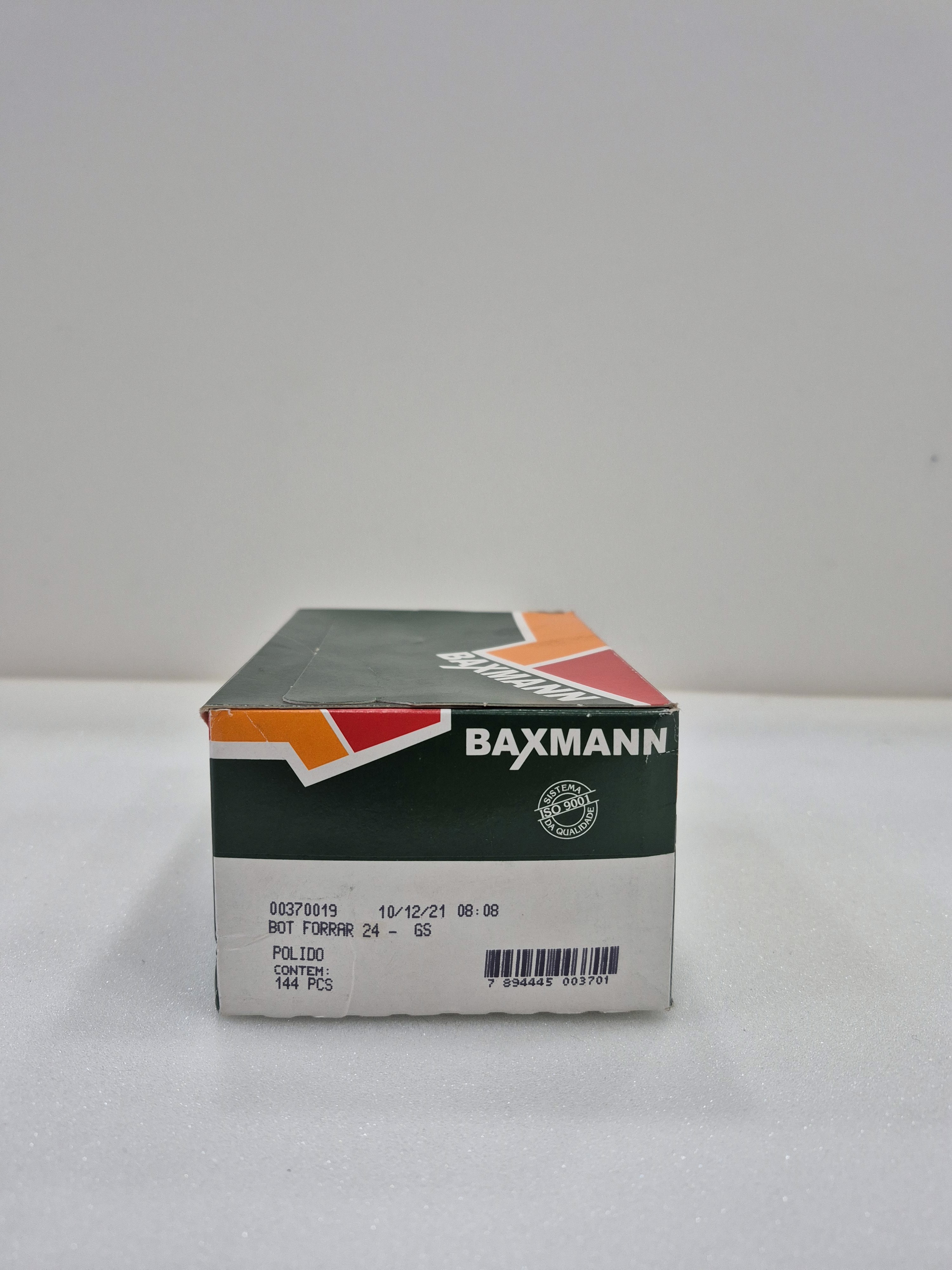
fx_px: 843
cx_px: 476
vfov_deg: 73.9
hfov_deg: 58.9
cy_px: 635
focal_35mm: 23
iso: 200
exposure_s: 1/180
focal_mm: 5.4
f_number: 1.8
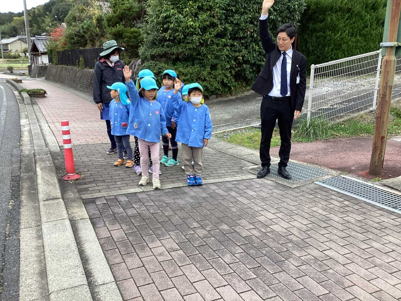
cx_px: 200
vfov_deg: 45.4
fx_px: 359
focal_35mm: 31
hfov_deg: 58.4
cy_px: 150
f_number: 2.4
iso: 25
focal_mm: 3.3
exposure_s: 1/120
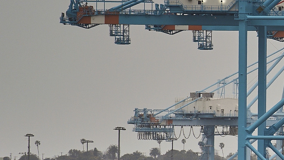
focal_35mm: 1878
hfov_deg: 1.2
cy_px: 104
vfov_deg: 0.6
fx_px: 14143
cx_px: 364
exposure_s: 1/1000
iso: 400
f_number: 6.3
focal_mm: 600
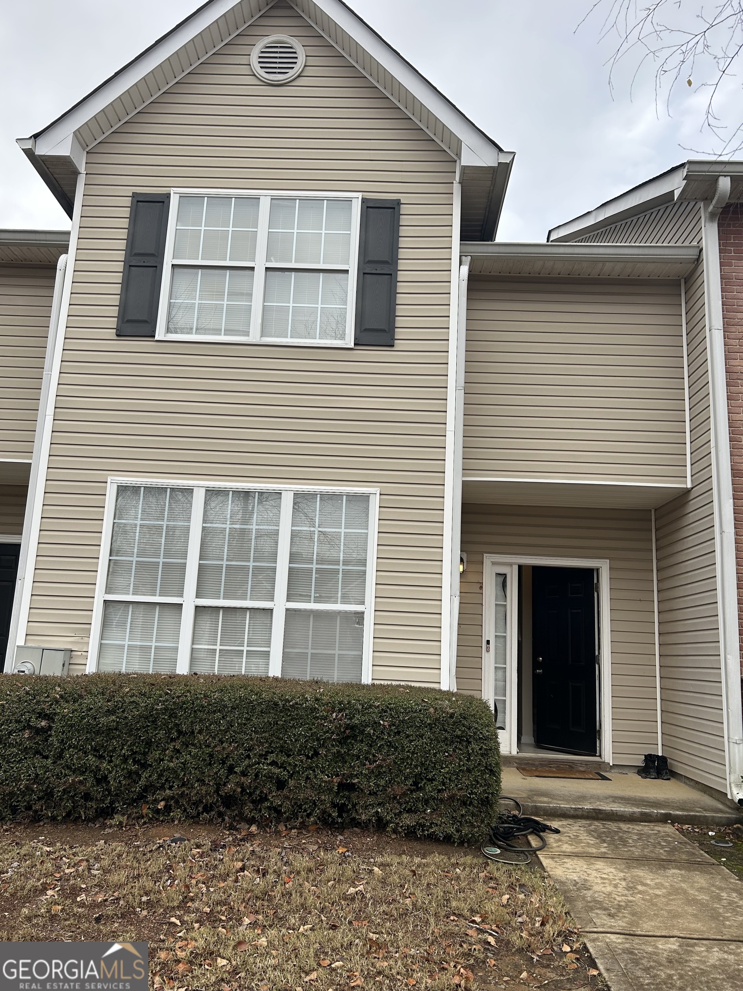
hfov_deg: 53.1
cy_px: 496
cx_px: 372
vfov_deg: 67.3
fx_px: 744
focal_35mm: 26
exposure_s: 1/714
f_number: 1.5
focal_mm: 5.7
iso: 50
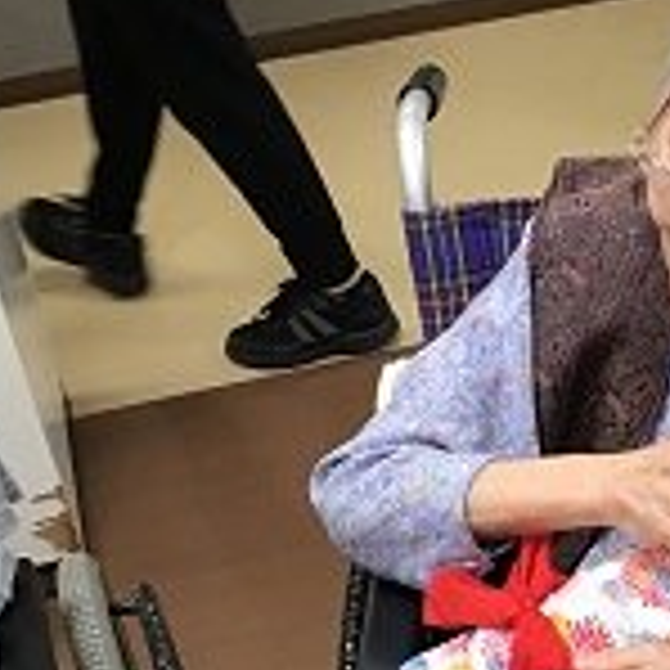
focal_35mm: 92
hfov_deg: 18.2
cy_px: 668
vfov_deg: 18.4
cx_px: 733
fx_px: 2015
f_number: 2.4
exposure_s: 1/33
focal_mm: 3.3
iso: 80
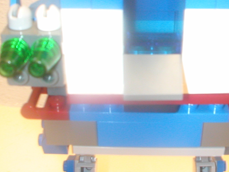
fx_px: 410
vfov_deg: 23.6
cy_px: 61
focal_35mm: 62
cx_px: 167
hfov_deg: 30.8
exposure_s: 1/3.6
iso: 200
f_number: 4.5
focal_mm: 5.6
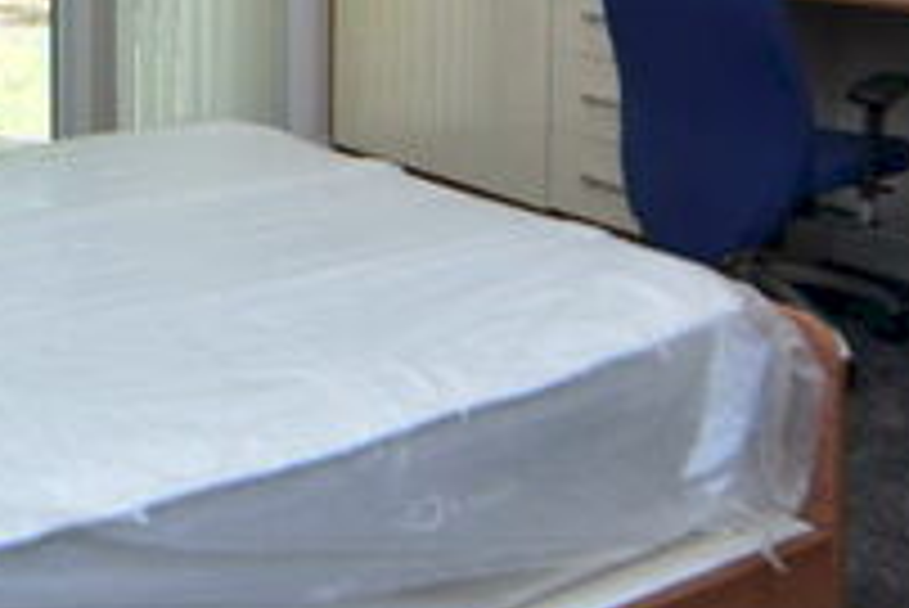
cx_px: 320
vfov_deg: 24.2
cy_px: -72
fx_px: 1314
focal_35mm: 52
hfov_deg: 37.8
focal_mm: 10
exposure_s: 1/90
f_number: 4.8
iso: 400
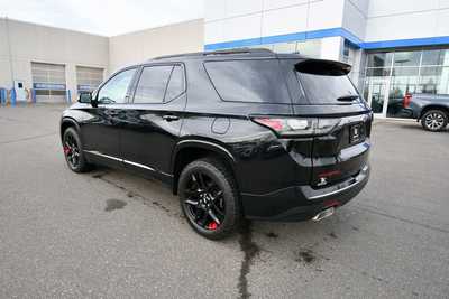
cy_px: 150
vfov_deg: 59.5
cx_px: 224
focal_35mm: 21
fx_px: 262
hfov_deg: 81.2
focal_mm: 14
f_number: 6.3
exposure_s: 1/250
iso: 200
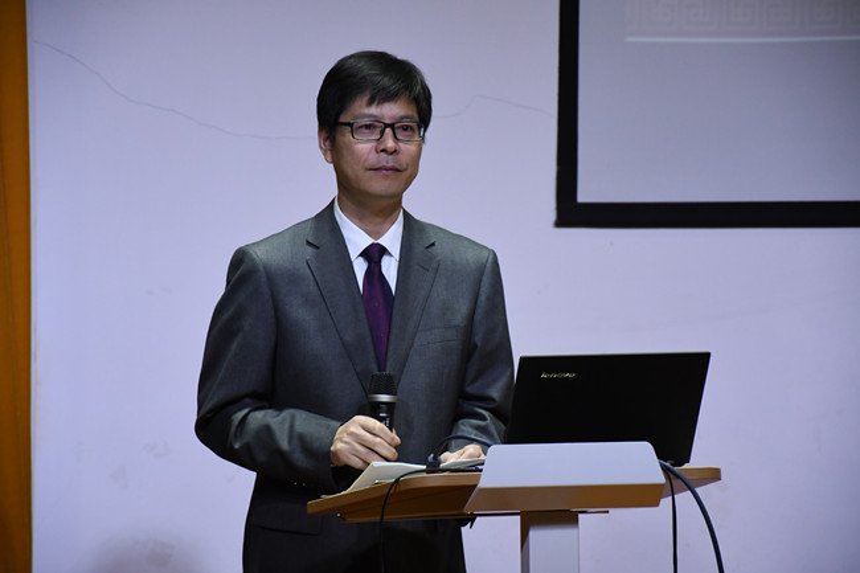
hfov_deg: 11.8
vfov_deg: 7.9
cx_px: 430
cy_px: 286
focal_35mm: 174
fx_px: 4155
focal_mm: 116
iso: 1800
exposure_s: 1/200
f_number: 5.6
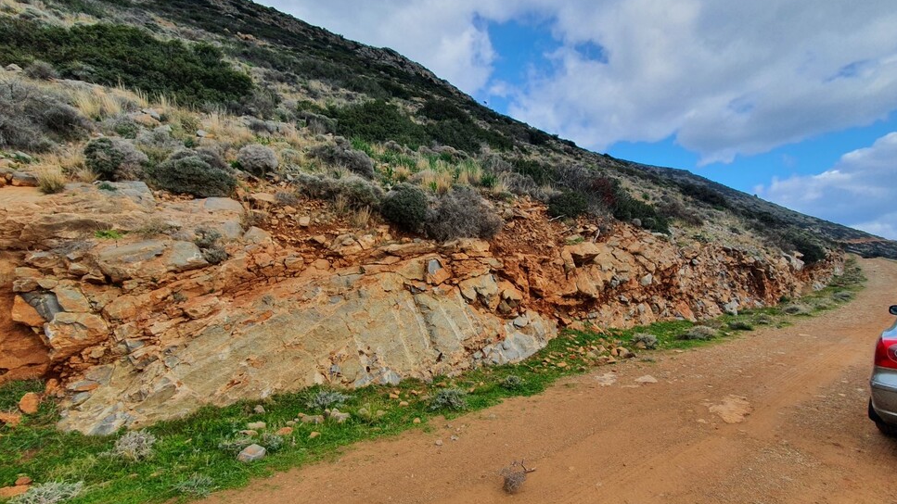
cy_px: 275
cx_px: 459
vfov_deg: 70.4
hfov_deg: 103.0
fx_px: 357
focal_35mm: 15
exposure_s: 1/706
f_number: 2.2
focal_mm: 1.8
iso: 50
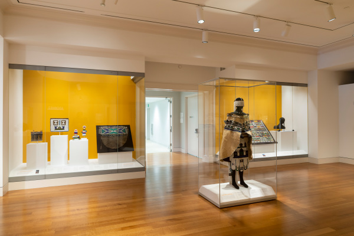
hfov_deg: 73.7
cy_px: 118
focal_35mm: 24
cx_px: 177
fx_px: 236
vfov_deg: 53.1
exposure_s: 1/1.67
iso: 400
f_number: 8
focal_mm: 24
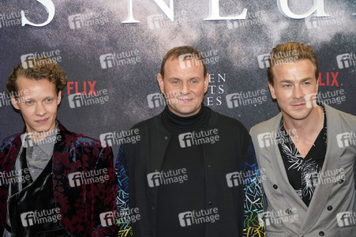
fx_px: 939
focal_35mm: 95
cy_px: 118
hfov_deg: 21.5
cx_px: 178
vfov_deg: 14.4
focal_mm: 95
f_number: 5.6
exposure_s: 1/160
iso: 640
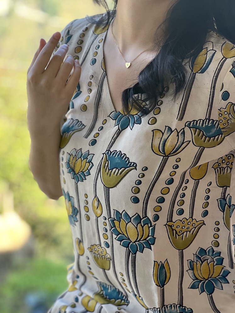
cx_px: 118
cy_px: 156
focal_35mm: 77
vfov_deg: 25.3
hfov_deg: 19.1
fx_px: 697
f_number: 2.8
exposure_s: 1/121
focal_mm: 9
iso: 80
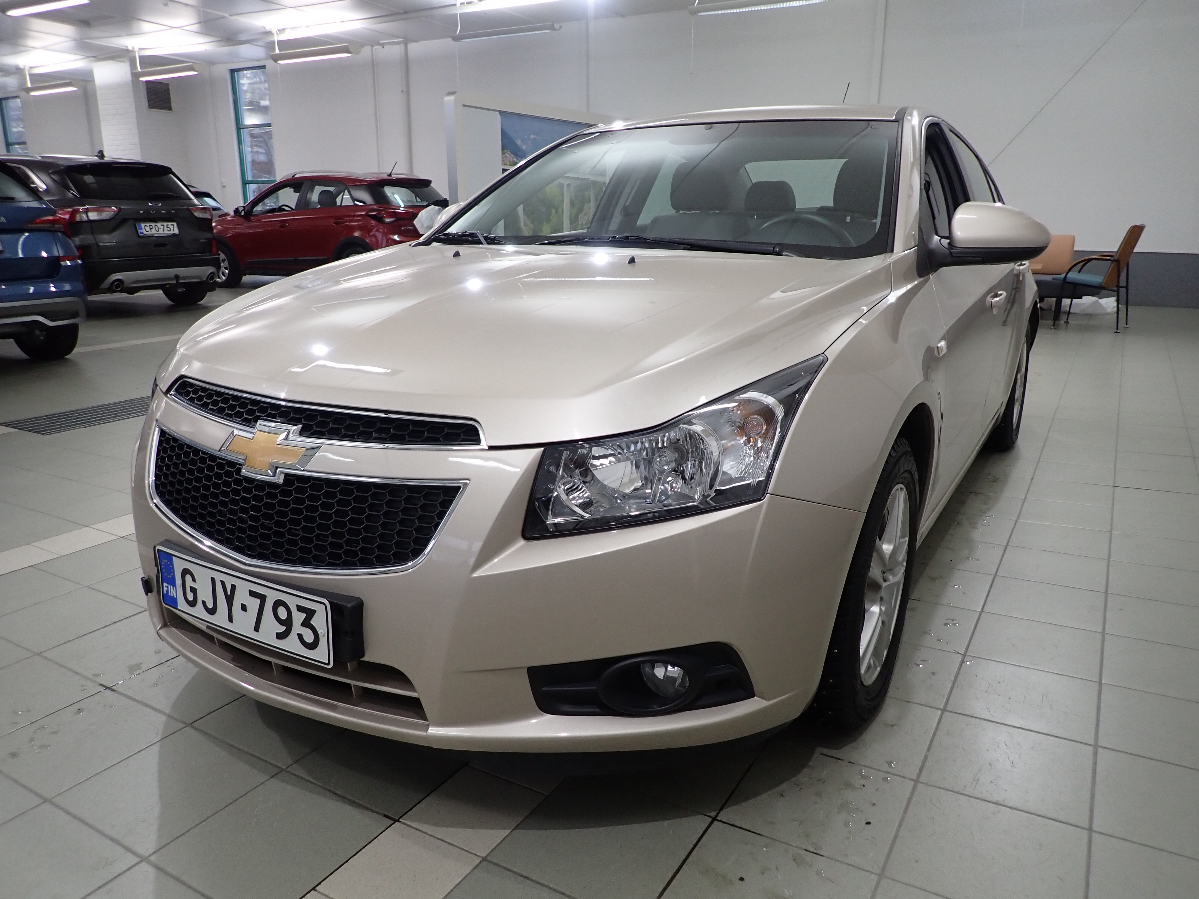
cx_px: 600
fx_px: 866
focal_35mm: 25
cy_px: 450
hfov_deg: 69.4
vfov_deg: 54.9
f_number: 2
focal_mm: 4.5
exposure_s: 1/100
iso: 200
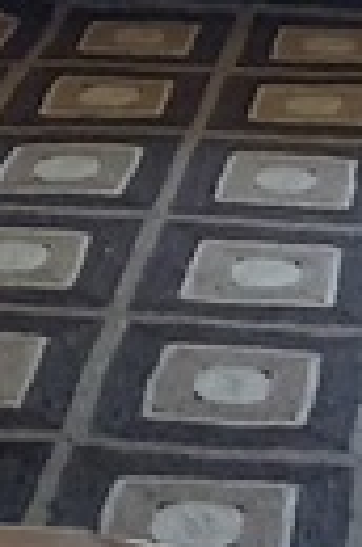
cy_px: -349
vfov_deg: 12.5
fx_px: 2335
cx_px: 194
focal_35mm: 154
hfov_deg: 8.9
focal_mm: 4.65
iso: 320
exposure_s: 1/33
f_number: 1.8
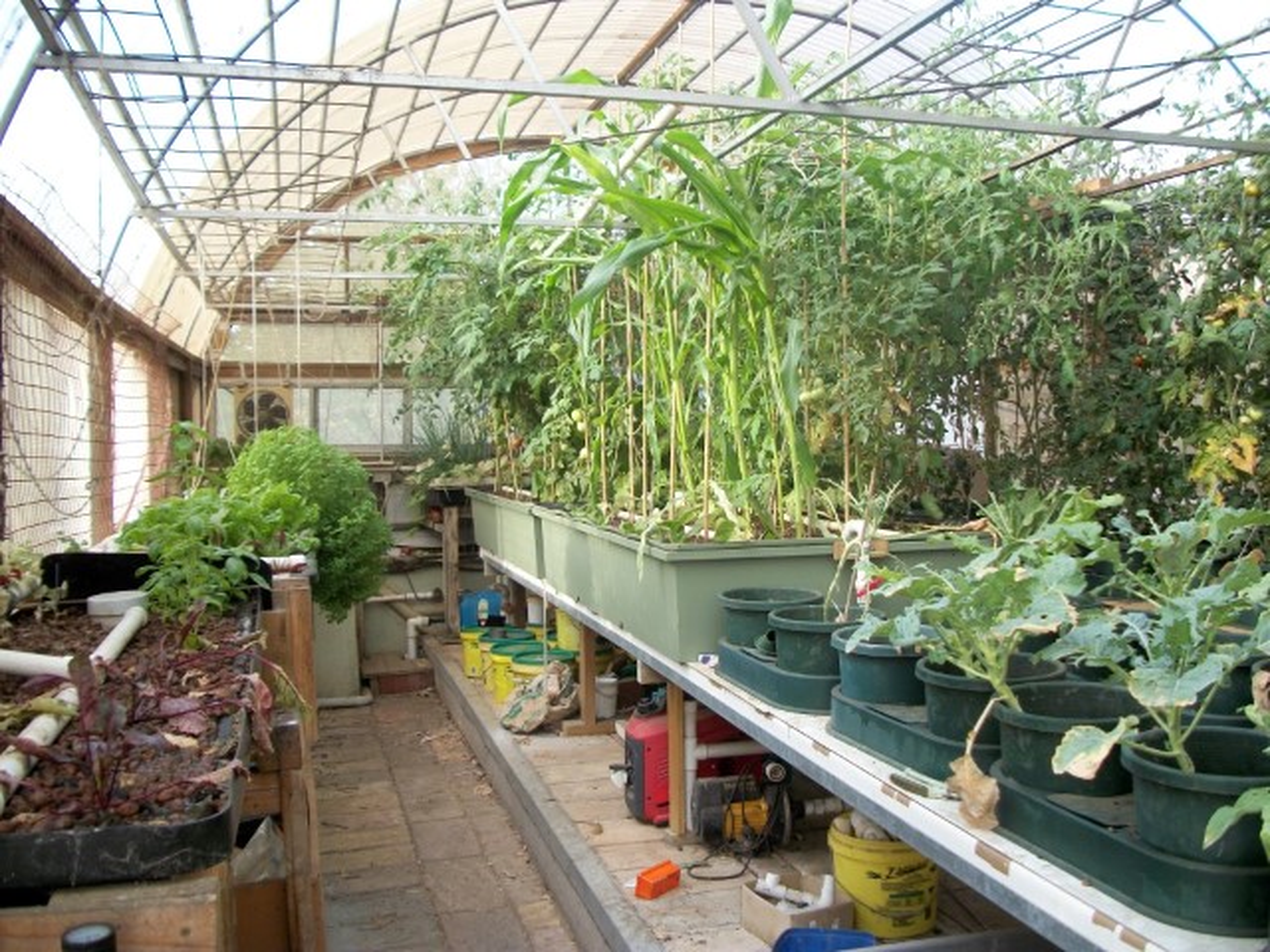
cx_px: 635
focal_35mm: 32
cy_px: 476
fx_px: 1174
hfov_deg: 56.8
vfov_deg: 44.2
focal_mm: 5.7
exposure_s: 1/100
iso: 80
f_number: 2.9
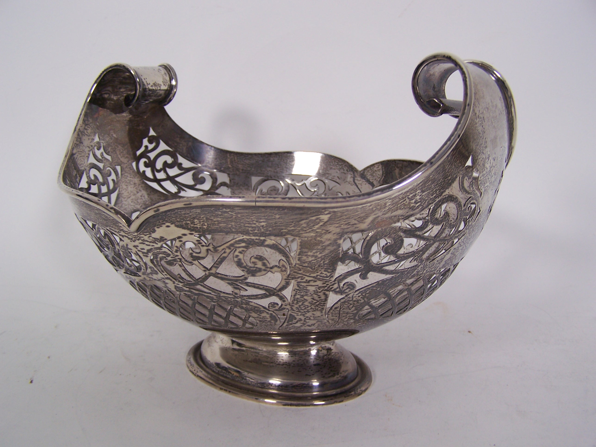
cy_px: 224
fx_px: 654
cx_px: 298
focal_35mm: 38
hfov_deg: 49.0
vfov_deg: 37.7
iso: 80
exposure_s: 1/45
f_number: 2.8
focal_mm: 6.3
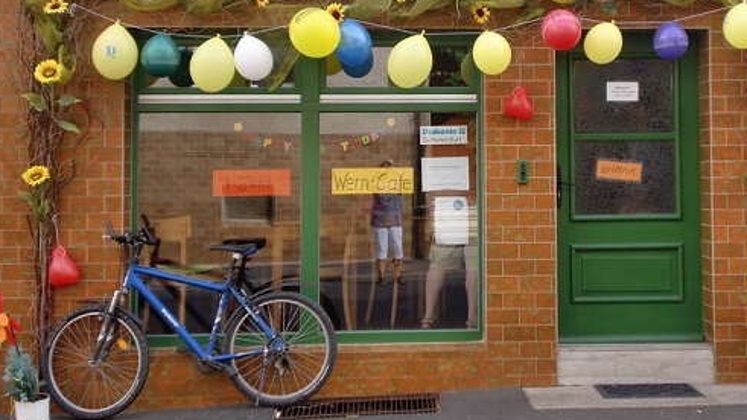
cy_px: 129
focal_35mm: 62
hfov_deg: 33.8
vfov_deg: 19.3
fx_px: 1228
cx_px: 440
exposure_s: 1/160
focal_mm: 8.44
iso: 64
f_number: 3.6
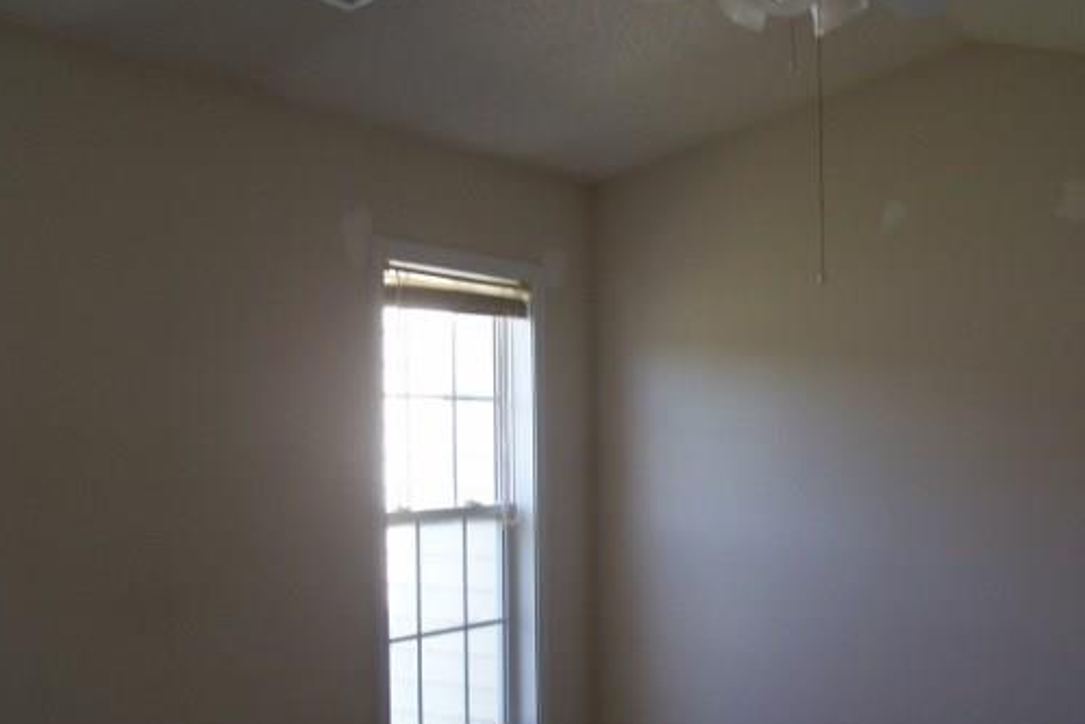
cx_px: 633
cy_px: 374
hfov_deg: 41.0
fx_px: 1447
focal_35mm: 48
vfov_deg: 28.1
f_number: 2.7
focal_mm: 6
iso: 80
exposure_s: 1/96.2
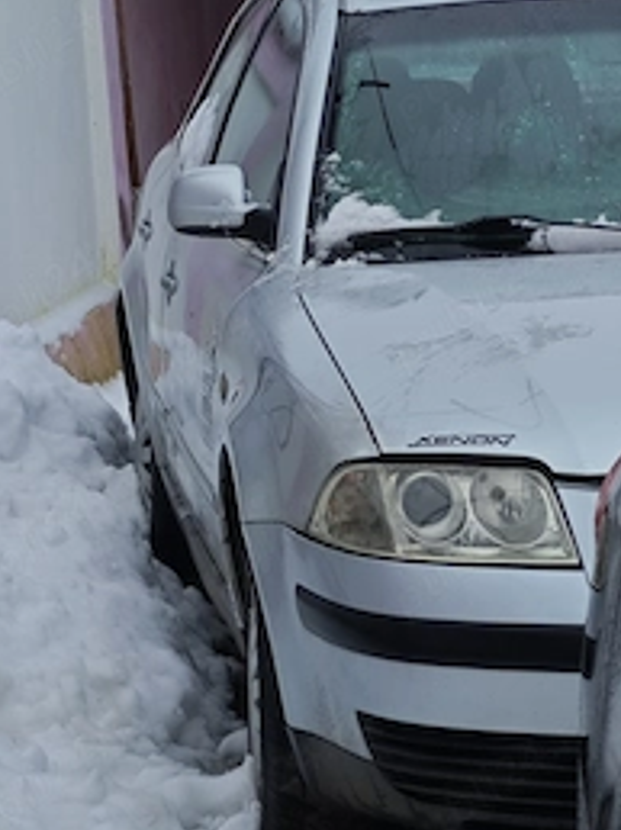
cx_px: 158
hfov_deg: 8.1
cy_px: 344
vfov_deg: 10.8
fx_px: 4385
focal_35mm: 183
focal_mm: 9
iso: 50
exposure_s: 1/208
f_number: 2
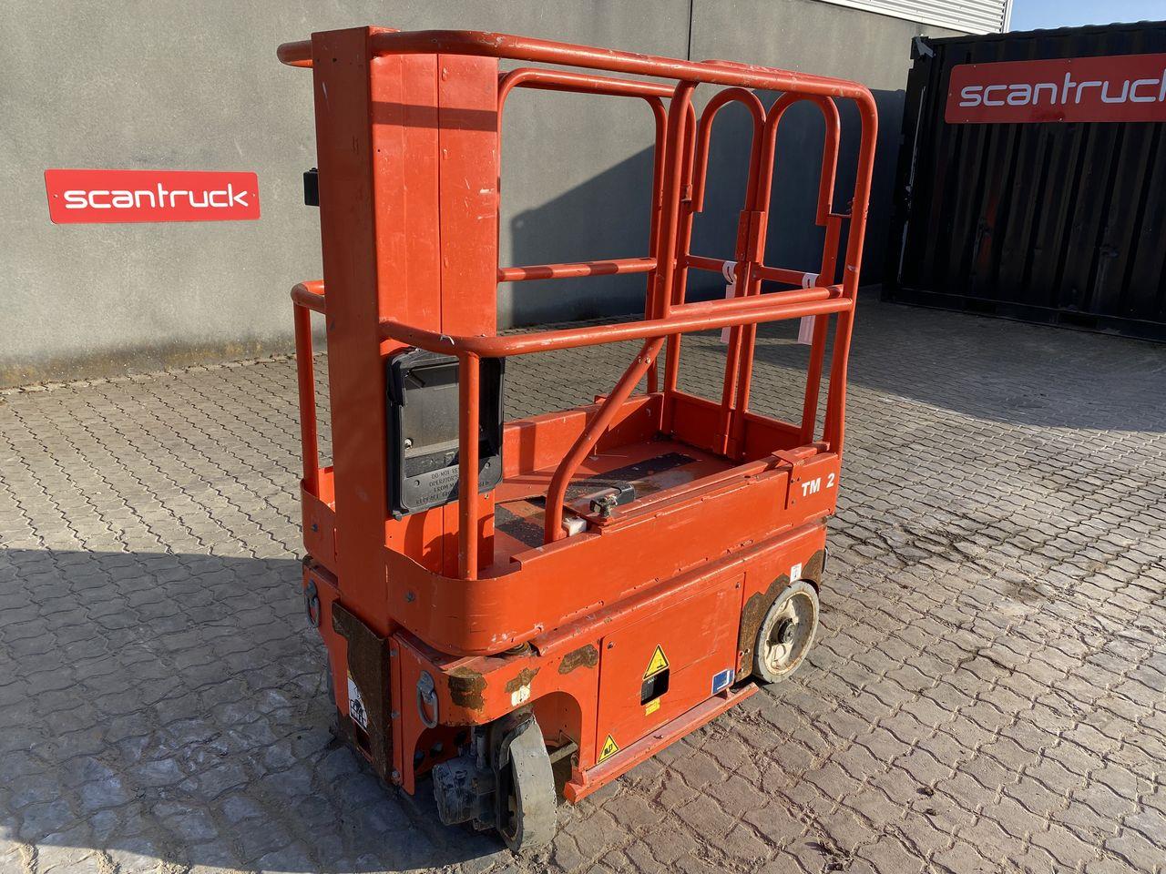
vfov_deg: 53.1
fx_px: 876
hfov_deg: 67.3
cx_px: 583
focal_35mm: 26
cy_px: 437
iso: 32
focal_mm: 4.25
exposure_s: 1/1232
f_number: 1.8
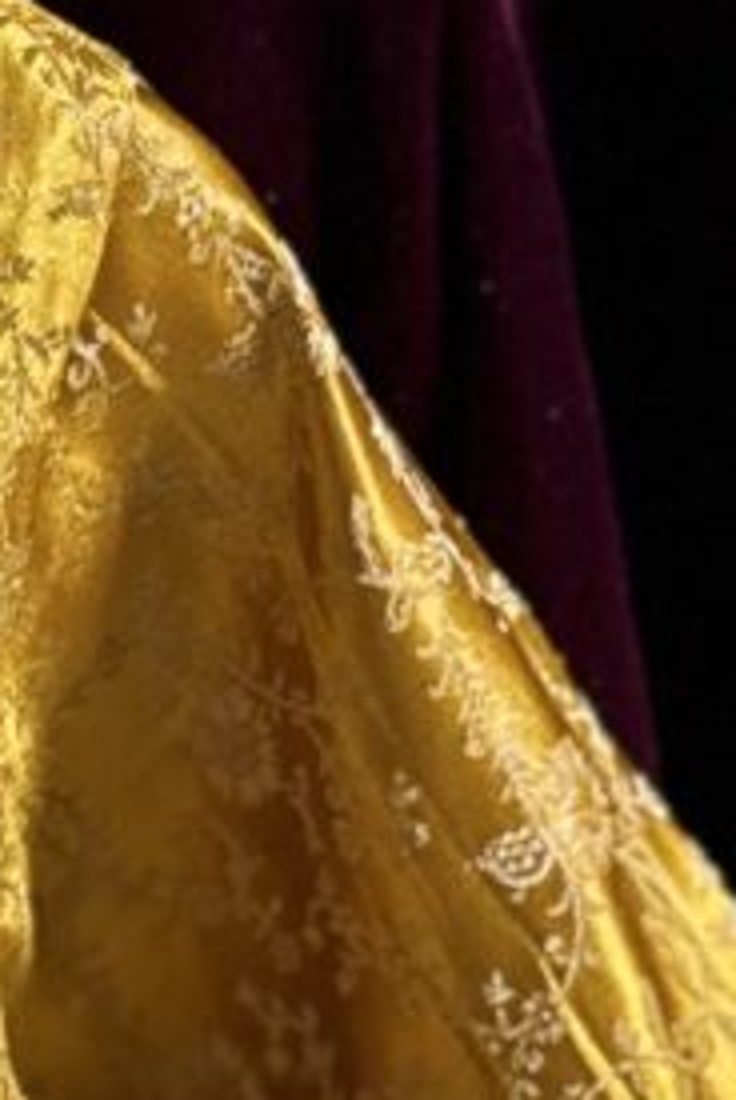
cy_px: 696
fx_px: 4435
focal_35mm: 145
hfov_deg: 9.2
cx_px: -416
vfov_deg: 14.1
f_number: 1.78
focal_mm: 6.76
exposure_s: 1/121
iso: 100
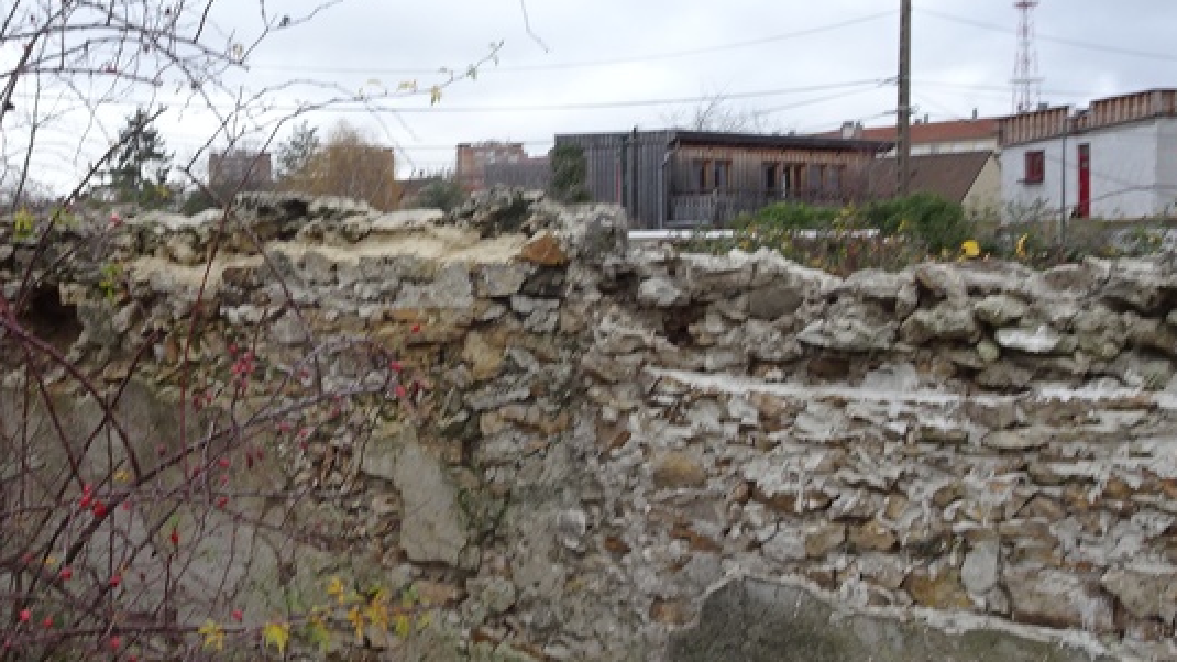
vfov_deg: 24.0
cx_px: 409
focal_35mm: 50
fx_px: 1561
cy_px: 310
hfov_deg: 40.9
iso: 80
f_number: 4
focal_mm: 5.26
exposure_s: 1/50
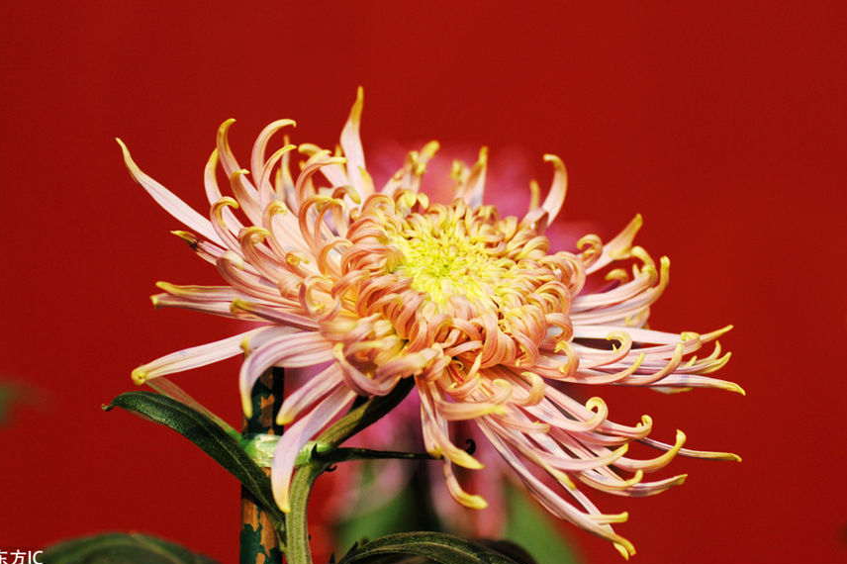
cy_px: 273
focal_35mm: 142
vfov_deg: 9.7
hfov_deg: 14.5
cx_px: 405
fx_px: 3339
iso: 200
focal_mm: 90
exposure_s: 1/1250
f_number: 5
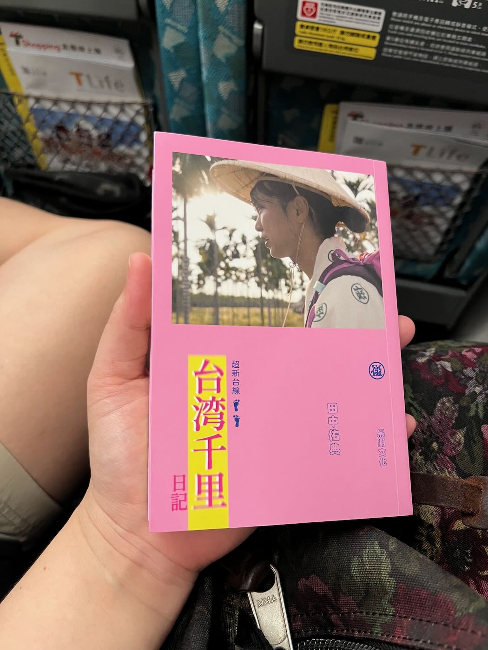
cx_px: 244
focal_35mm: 26
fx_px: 489
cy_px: 325
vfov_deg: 67.3
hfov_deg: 53.1
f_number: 1.6
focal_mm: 5.1
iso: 250
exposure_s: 1/60
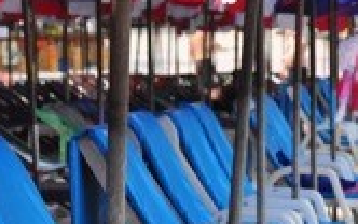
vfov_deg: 6.5
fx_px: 1938
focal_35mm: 198
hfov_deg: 10.6
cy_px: 339
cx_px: 181
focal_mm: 45
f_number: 4.8
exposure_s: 1/750
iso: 200
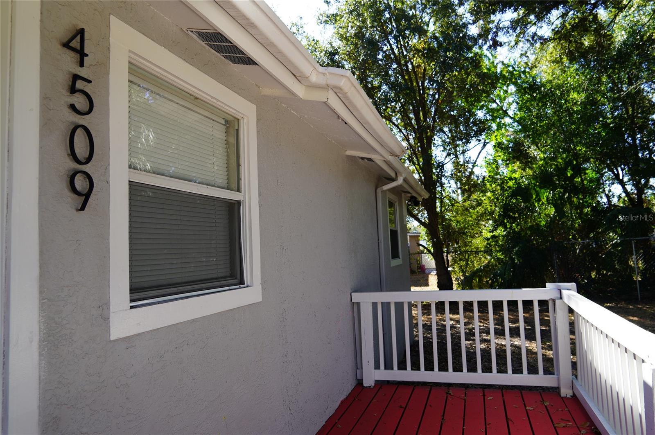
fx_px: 436
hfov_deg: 73.8
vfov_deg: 53.0
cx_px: 328
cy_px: 218
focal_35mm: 24
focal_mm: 24
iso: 100
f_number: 5.6
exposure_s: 1/80
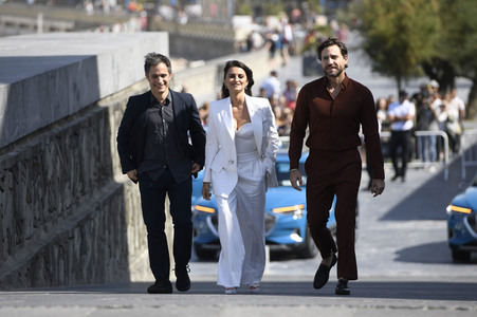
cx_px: 238
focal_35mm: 200
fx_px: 2648
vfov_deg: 6.9
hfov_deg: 10.3
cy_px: 158
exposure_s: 1/2500
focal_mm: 200
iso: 320
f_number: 4.5
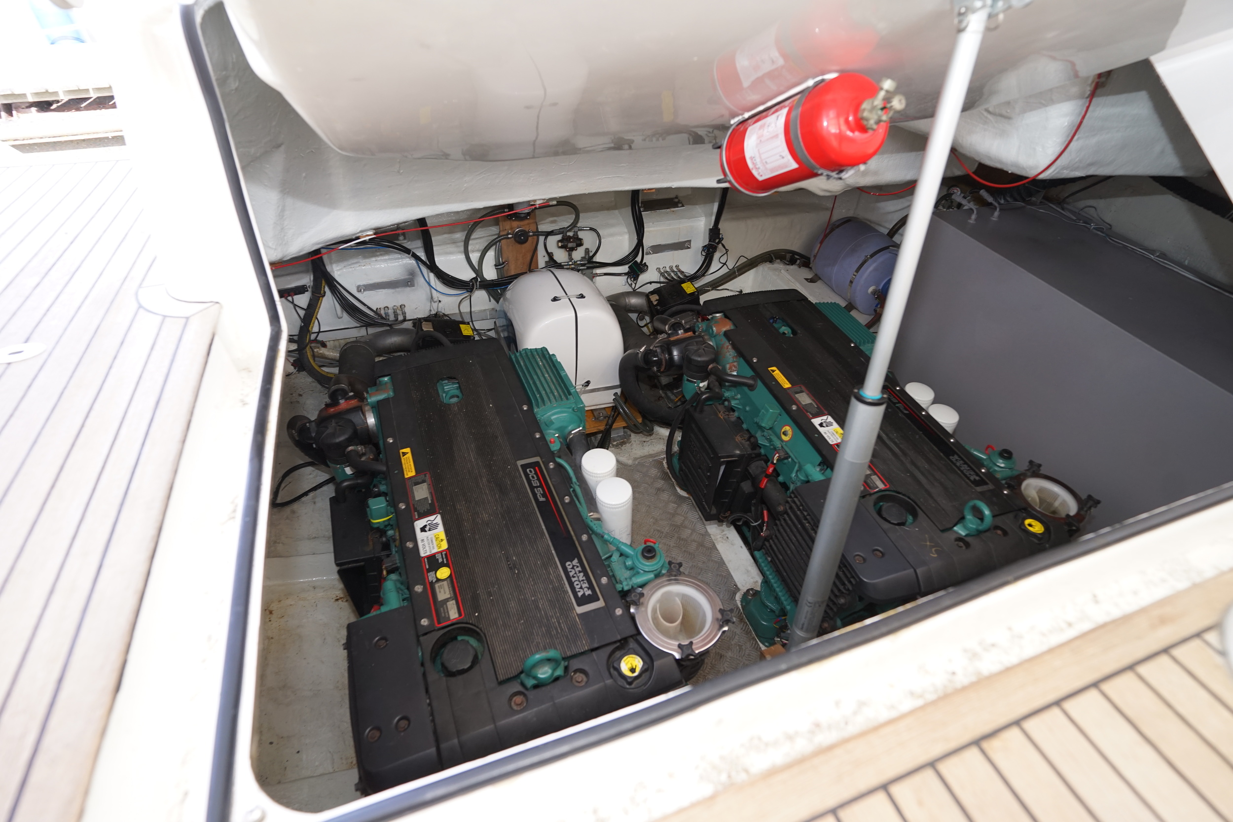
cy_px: 411
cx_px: 616
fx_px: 582
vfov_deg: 70.4
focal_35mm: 17
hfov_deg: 93.3
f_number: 4
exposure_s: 1/160
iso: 500
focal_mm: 17
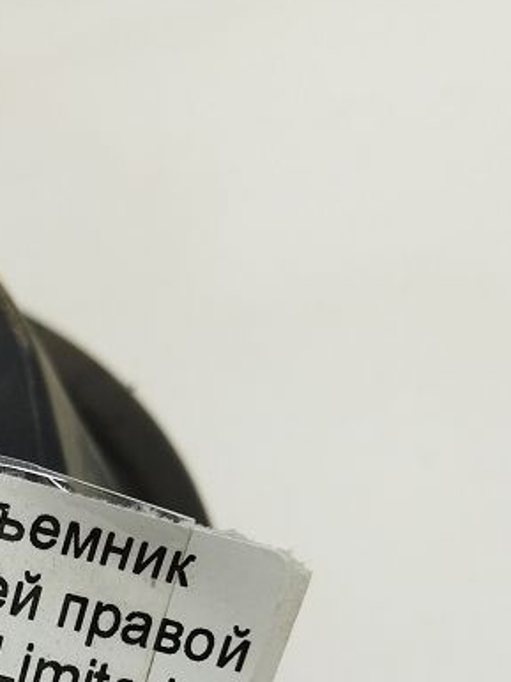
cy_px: 710
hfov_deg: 16.7
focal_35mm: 84
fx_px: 1655
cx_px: -122
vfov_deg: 22.3
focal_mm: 4.71
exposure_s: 1/191
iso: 99
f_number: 1.79
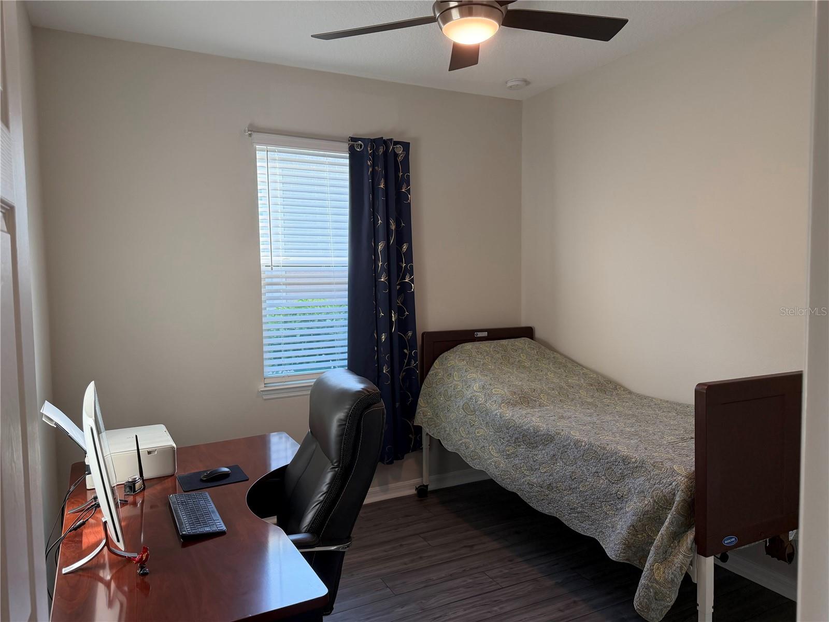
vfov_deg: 56.8
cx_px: 414
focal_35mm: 24
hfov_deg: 71.6
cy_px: 311
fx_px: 575
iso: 200
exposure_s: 1/137
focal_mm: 6.76
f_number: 1.78
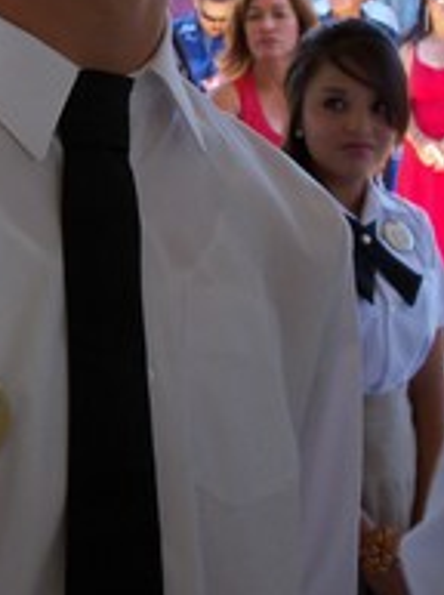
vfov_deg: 13.4
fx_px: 2522
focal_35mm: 147
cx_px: 83
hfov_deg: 10.0
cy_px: 77
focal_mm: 10.5
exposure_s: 1/40
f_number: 4
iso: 100
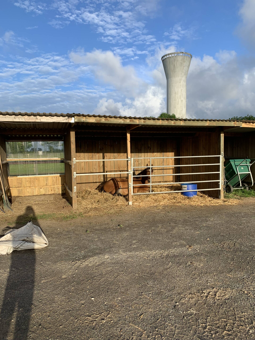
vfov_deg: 67.3
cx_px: 128
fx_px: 255
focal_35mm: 26
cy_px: 170
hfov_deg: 53.1
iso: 25
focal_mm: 4.25
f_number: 1.8
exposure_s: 1/1513
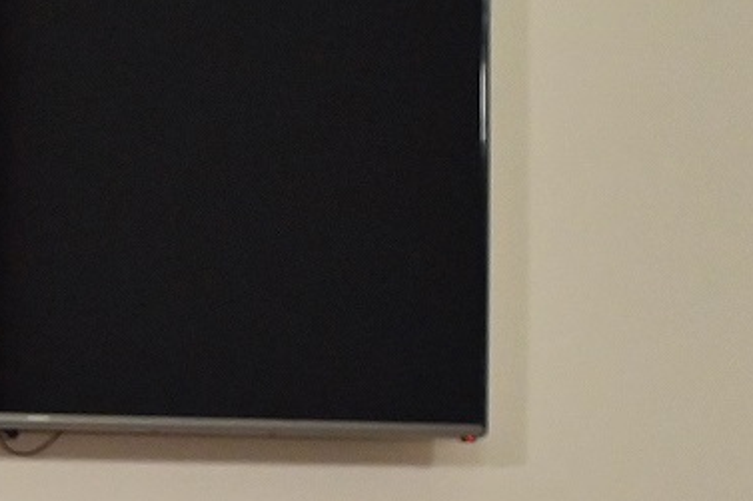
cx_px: -987
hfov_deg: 8.5
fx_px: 4683
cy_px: 858
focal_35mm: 224
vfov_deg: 6.0
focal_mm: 44
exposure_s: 1/200
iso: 2000
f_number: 4.5
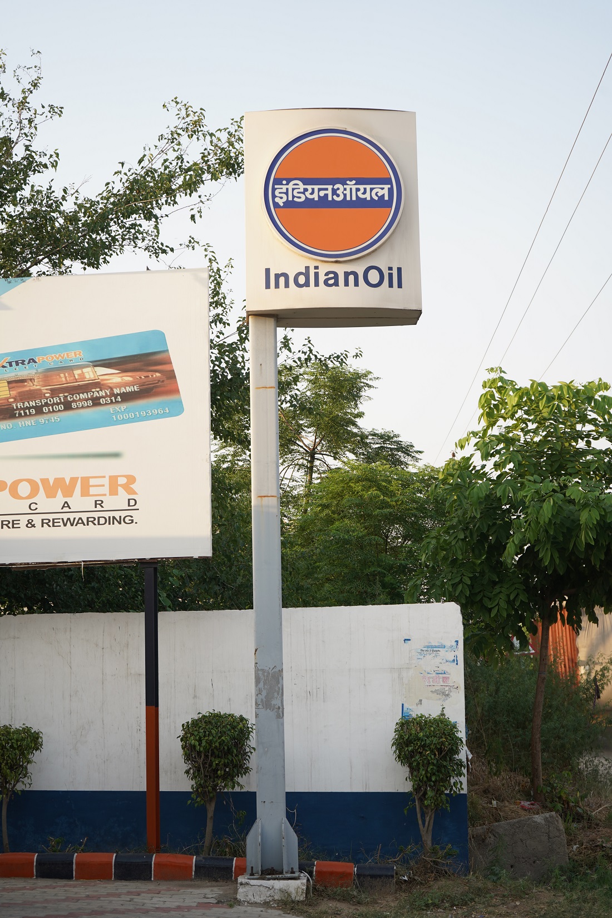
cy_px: 459
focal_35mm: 55
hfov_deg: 24.6
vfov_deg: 36.2
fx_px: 1402
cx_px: 306
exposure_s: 1/100
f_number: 5.6
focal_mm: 55
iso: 125
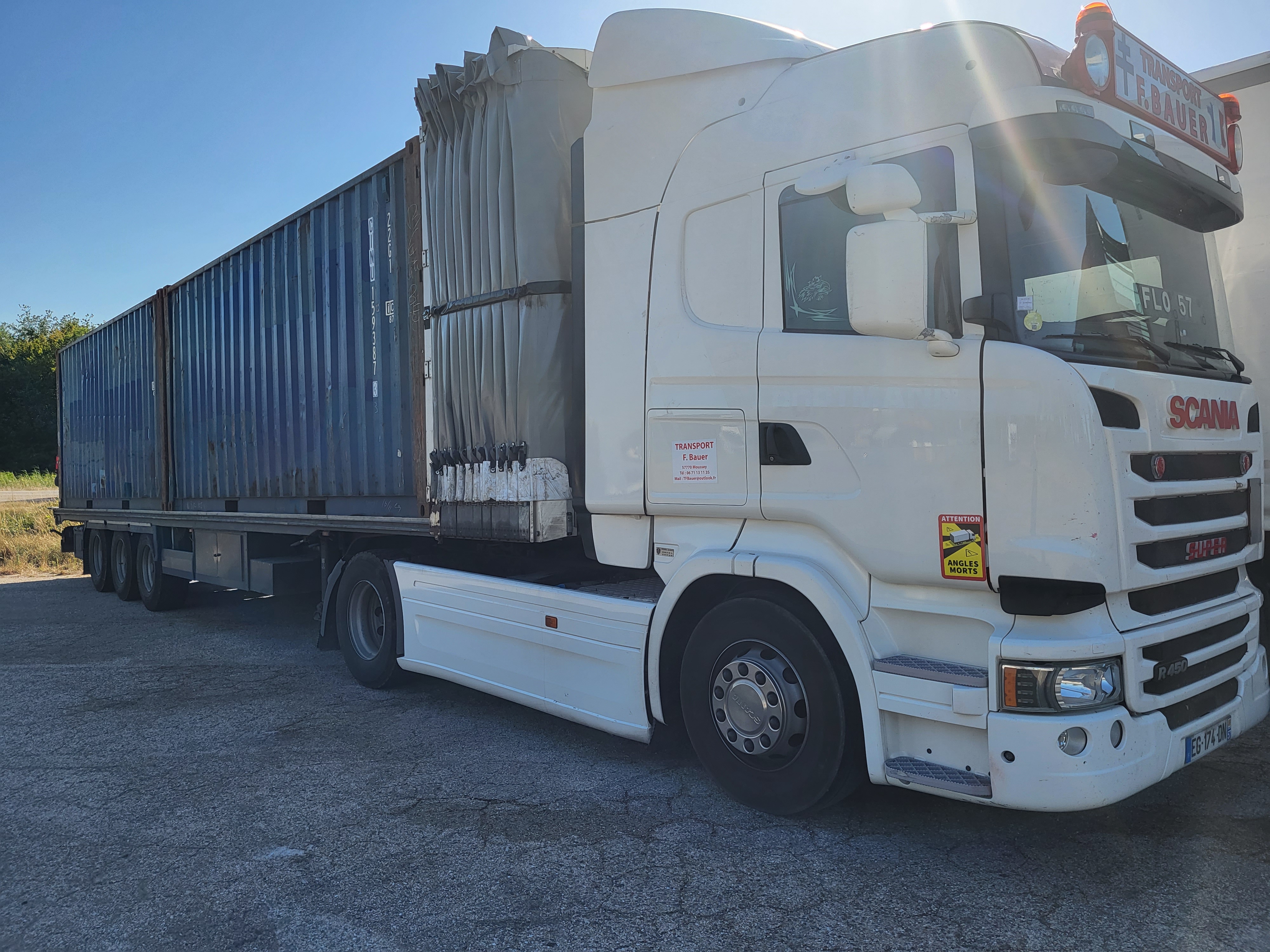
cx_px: 635
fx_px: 954
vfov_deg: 53.1
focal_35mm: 26
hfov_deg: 67.3
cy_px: 476
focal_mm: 5.4
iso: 40
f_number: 1.8
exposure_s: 1/1704
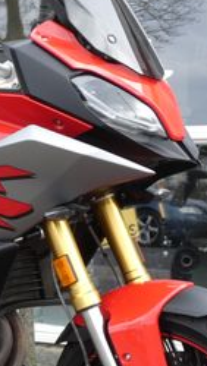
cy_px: 259
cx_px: -53
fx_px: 1169
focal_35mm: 120
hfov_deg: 9.9
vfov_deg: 17.8
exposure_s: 1/125
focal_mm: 7.8
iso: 80
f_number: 3.7
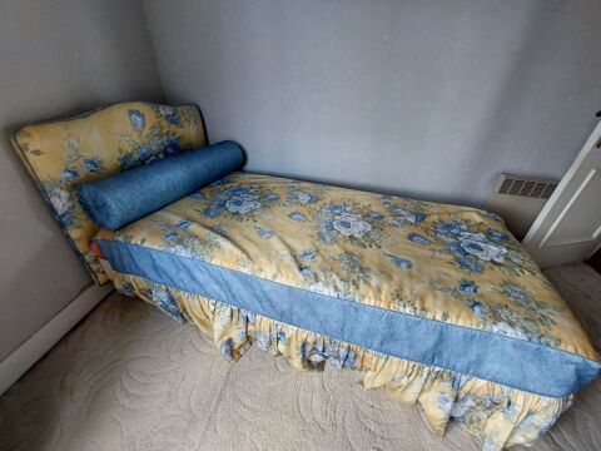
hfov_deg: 106.2
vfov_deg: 89.9
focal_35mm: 13
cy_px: 226
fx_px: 226
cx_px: 300
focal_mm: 1.74
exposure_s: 1/50
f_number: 2.2
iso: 125
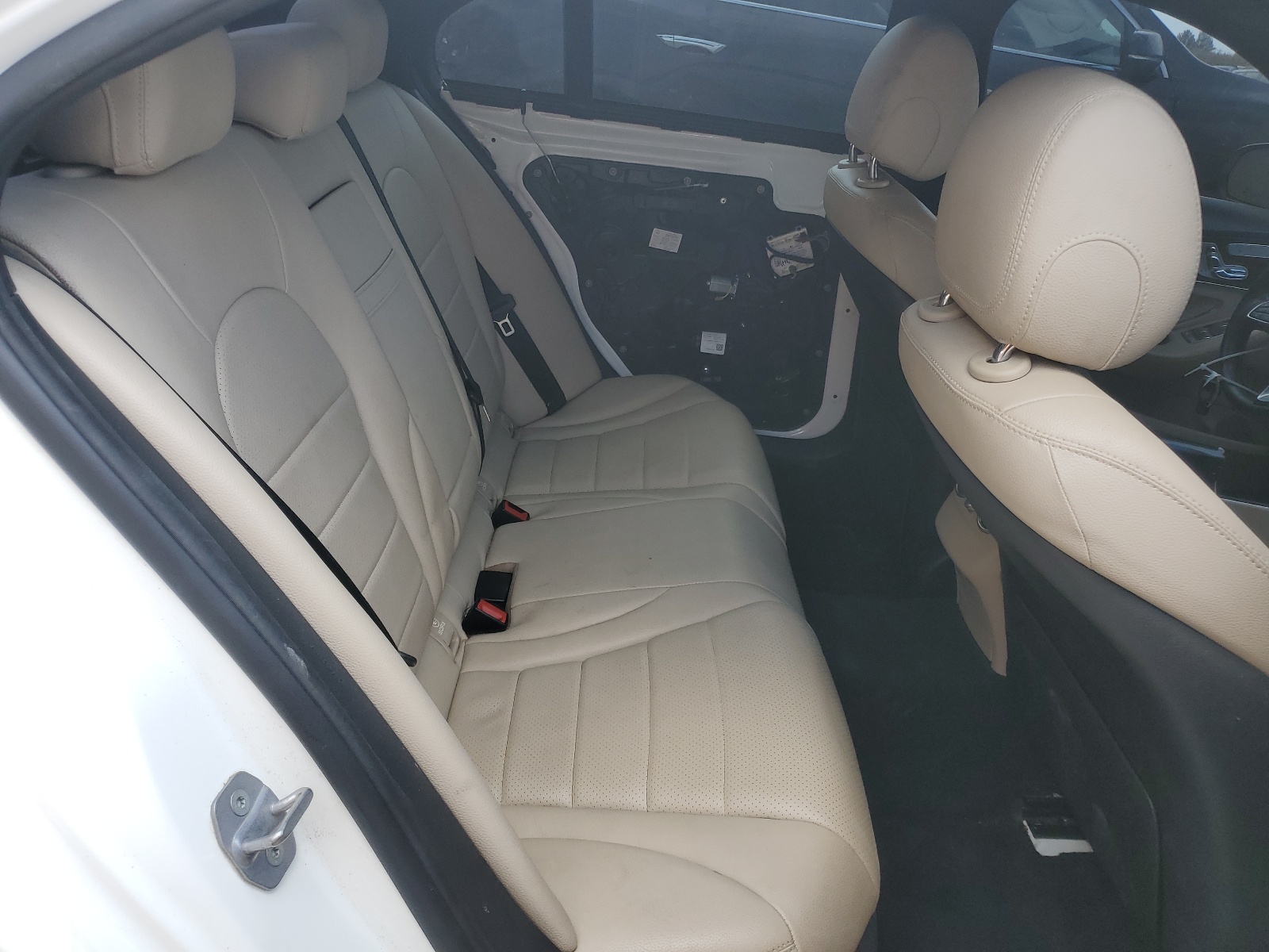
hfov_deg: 67.3
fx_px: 953
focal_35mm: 26
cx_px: 634
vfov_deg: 53.1
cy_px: 476
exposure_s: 1/370
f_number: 1.5
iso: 50
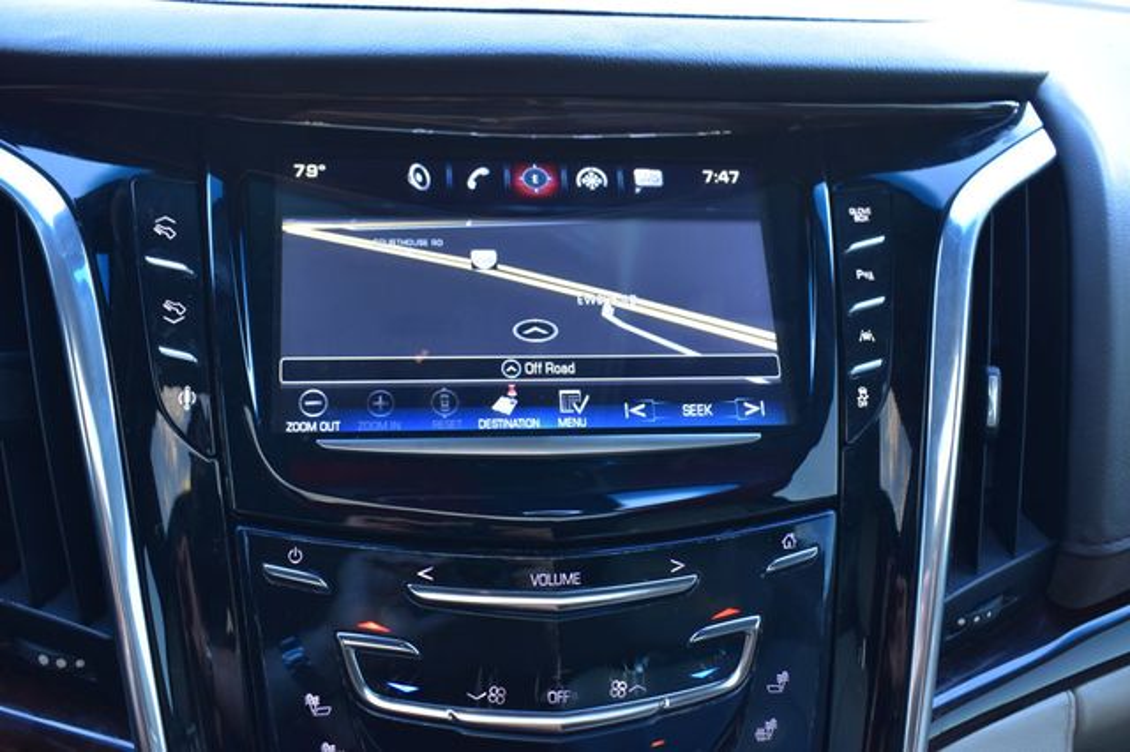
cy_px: 376
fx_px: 1176
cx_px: 565
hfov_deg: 51.3
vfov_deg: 35.5
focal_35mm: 38
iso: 720
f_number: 6.3
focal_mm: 25
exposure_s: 1/15
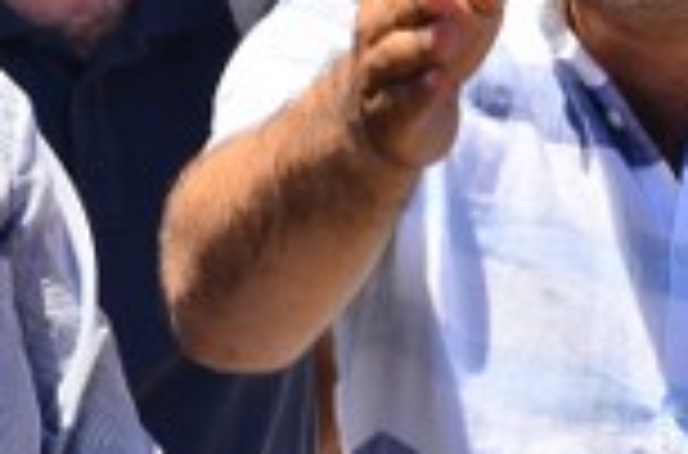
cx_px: 0
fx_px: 6230
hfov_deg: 6.3
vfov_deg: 4.2
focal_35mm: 327
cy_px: -36
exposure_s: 1/250
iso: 100
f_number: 8
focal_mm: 52
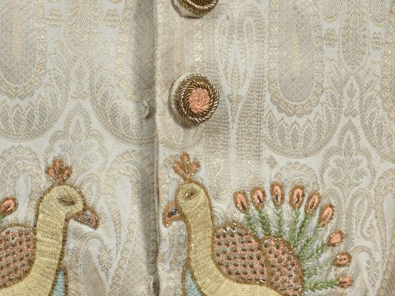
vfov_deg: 12.2
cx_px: 170
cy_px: 460
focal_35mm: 115
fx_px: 1312
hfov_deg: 17.1
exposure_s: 1/125
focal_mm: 45
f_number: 5.6
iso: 500
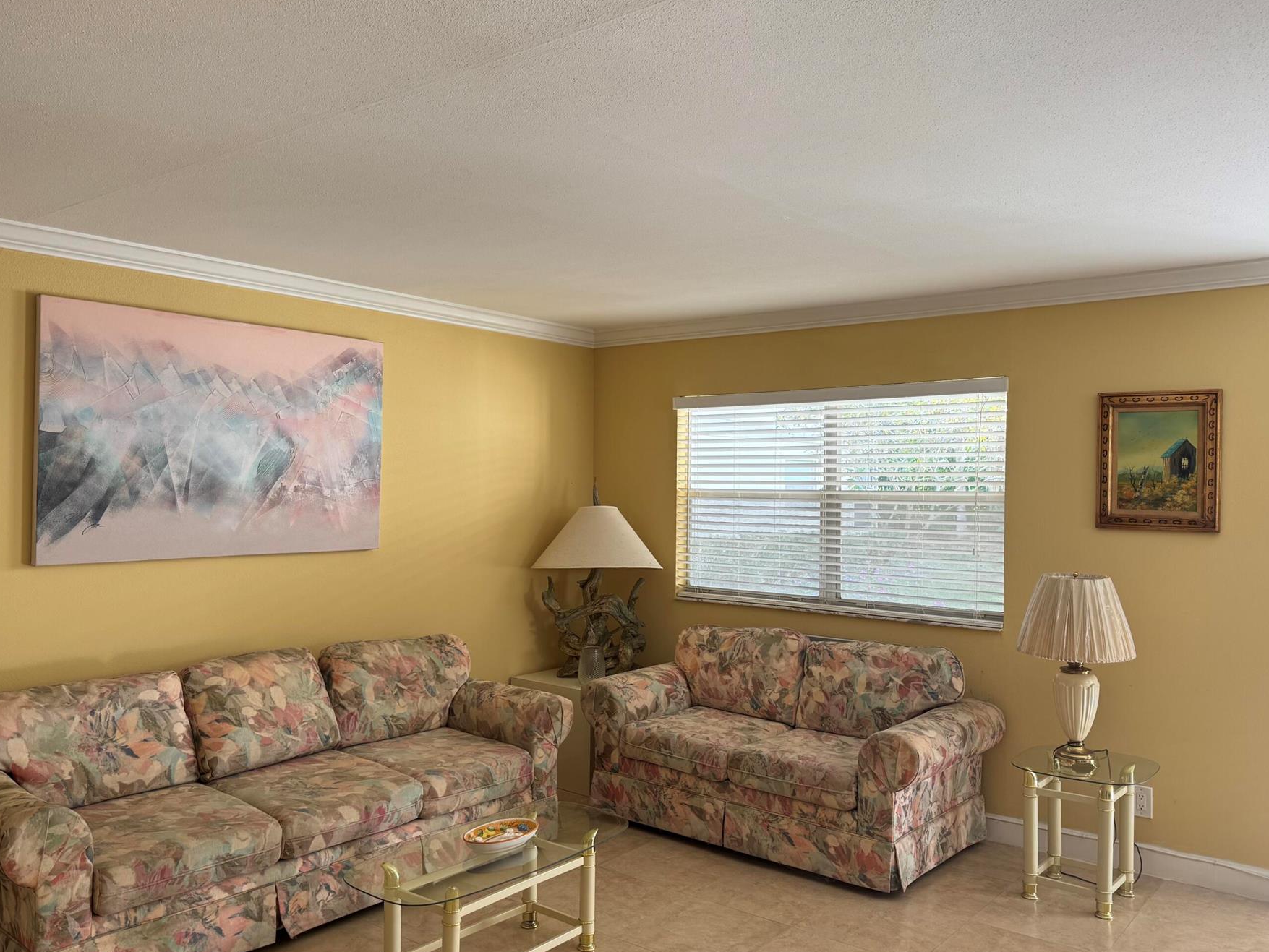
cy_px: 477
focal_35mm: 28
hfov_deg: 63.4
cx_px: 639
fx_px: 1027
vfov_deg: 49.8
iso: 80
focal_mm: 6.76
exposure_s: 1/121
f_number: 1.78
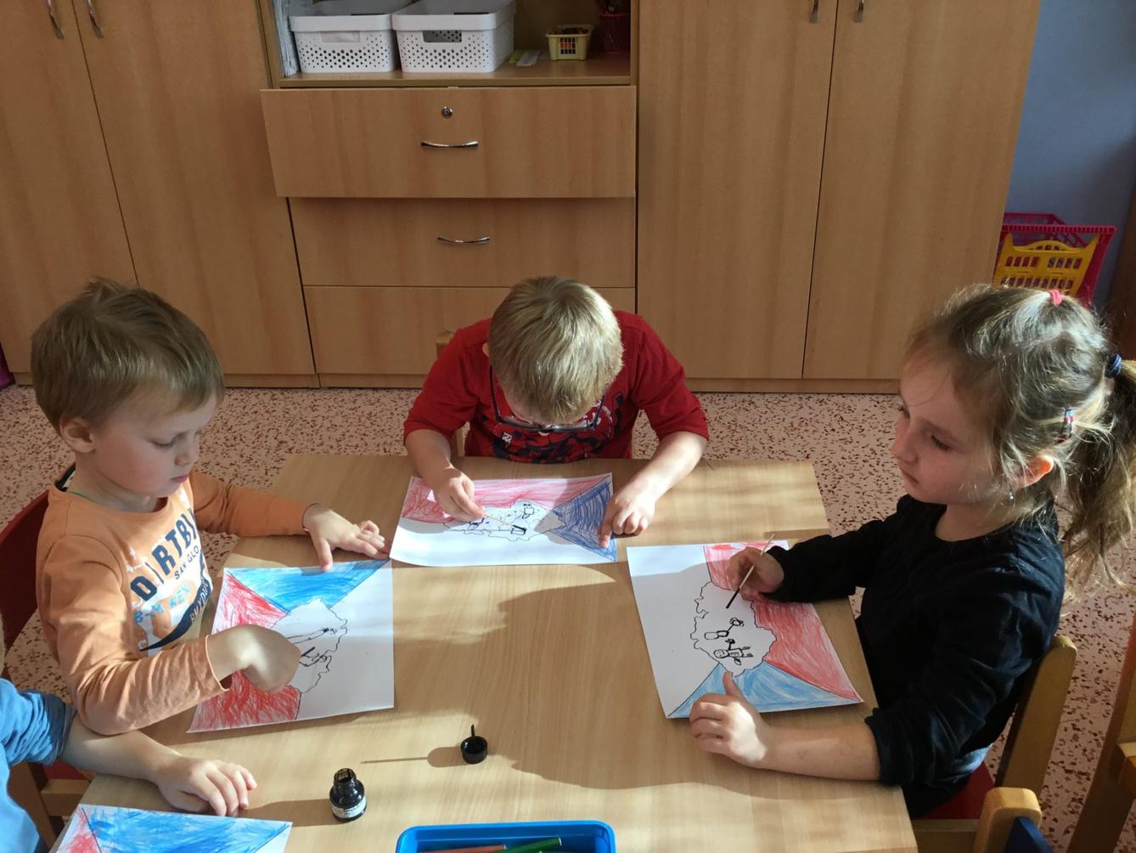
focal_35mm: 31
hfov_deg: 58.3
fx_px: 1018
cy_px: 426
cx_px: 568
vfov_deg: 45.5
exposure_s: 1/100
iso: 50
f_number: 2.4
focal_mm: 3.3
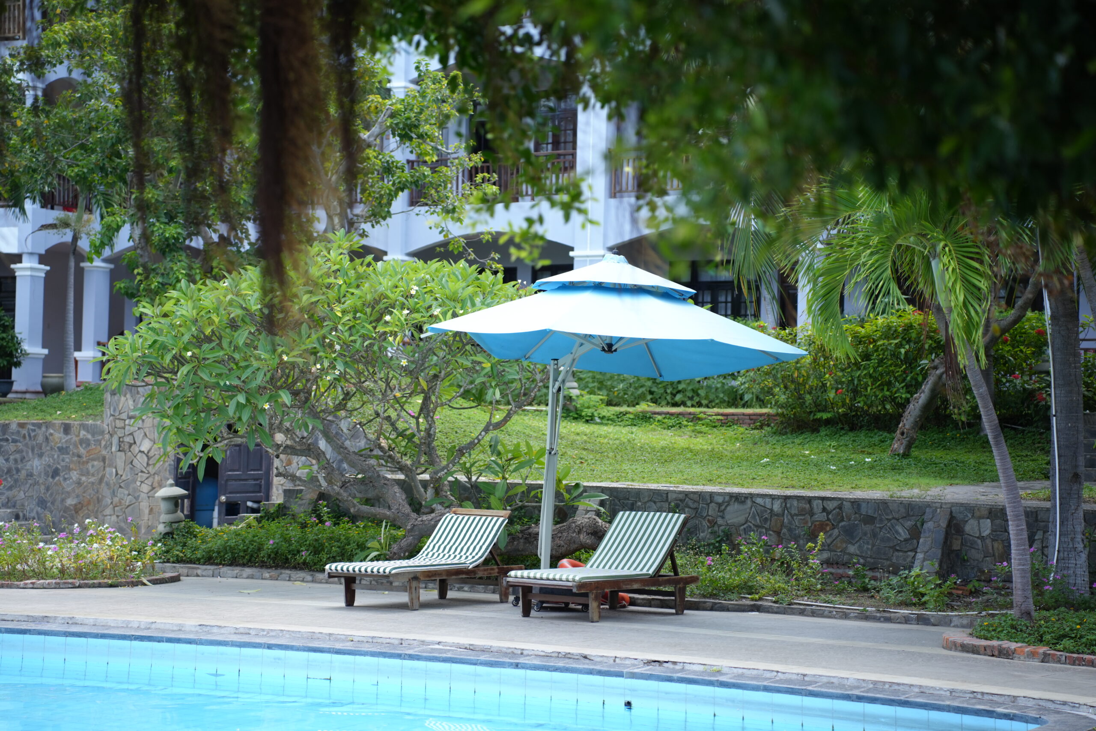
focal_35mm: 75
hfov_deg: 27.0
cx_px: 548
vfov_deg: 18.2
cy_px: 366
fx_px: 2283
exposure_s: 1/1250
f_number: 2.8
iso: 400
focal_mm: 75
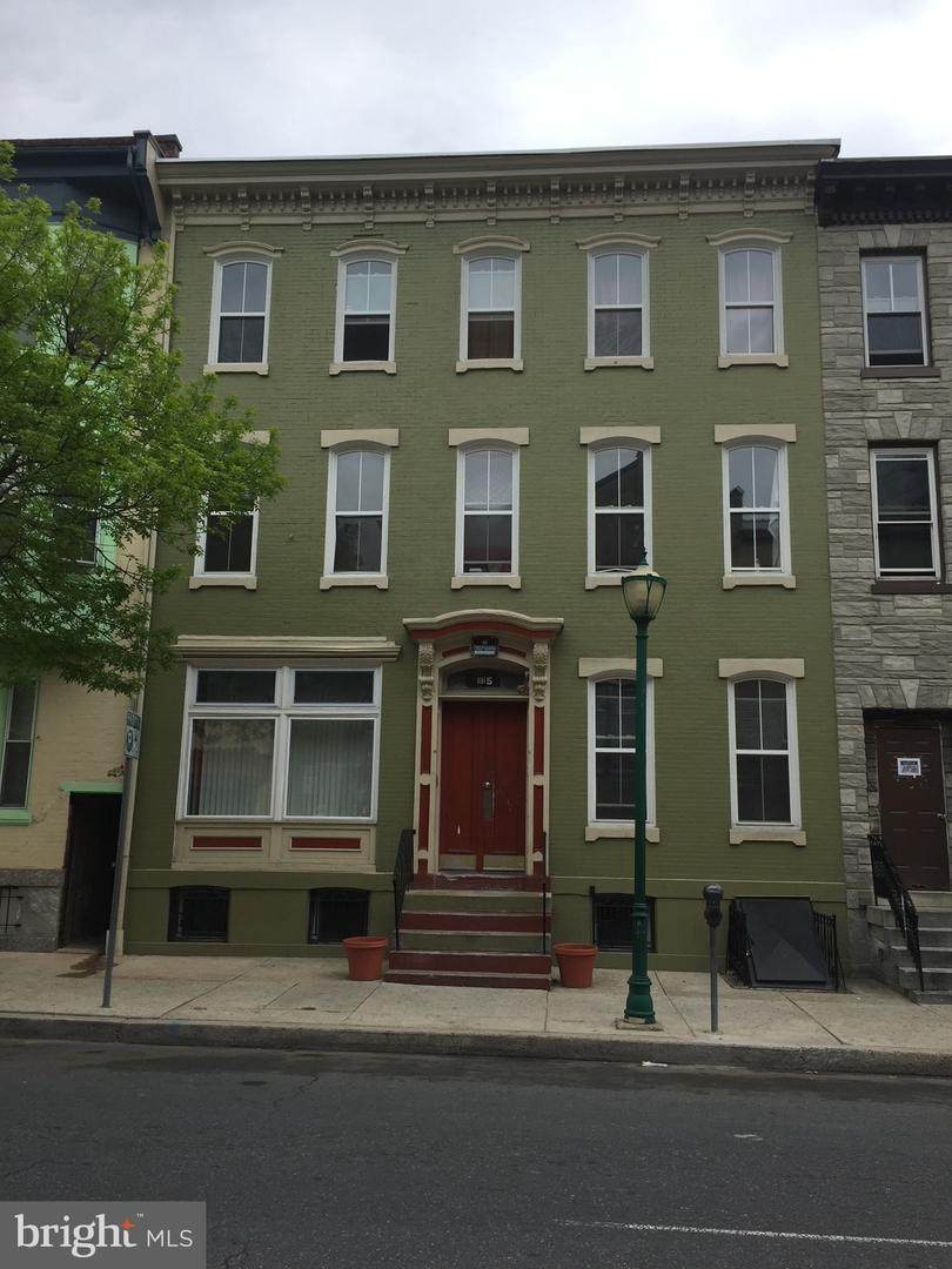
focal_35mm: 29
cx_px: 476
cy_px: 634
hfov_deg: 48.2
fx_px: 1063
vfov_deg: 61.7
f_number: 2.2
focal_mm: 4.15
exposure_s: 1/1412
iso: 32
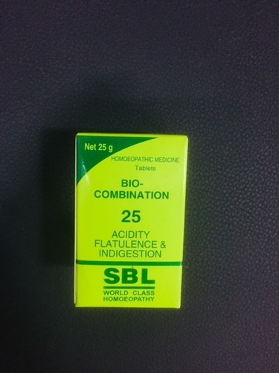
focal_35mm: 29
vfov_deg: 61.7
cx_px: 140
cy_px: 186
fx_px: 312
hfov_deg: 48.2
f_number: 2.2
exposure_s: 1/33
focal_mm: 4.15
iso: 125
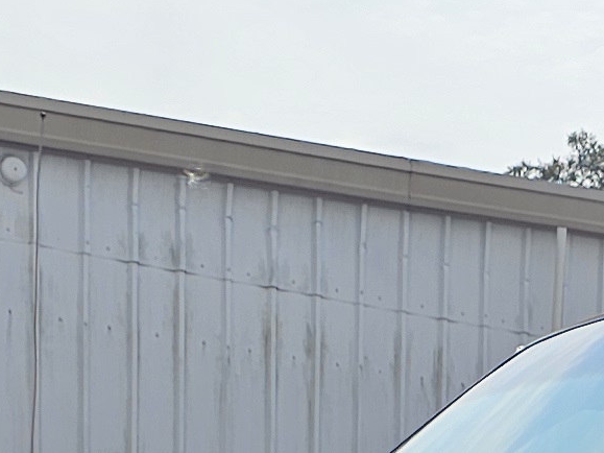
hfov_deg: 11.6
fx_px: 2774
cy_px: 1187
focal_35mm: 159
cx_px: 1045
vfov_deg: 8.3
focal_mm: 6.3
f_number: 1.7
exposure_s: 1/1163
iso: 10
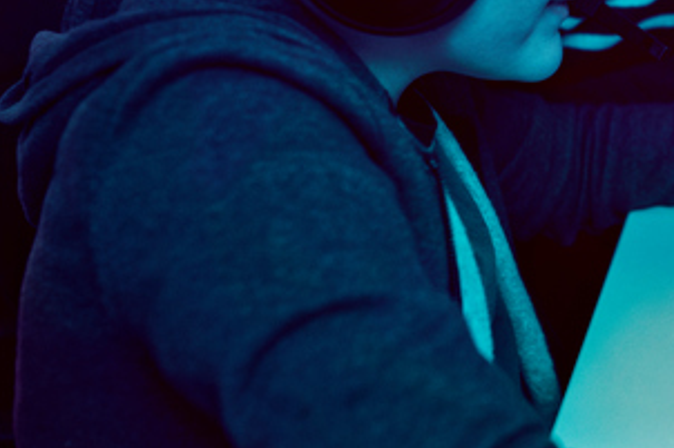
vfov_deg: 16.1
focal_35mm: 84
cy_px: 50
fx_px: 1572
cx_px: 736
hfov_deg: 22.8
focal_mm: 35
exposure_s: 1/80
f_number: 2.8
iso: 640
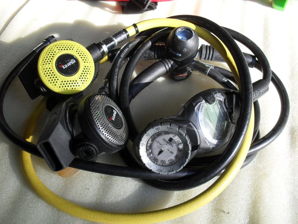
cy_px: 112
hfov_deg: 49.0
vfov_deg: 37.7
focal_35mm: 38
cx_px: 149
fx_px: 327
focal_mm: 6.3
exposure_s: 1/125
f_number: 2.8
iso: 80
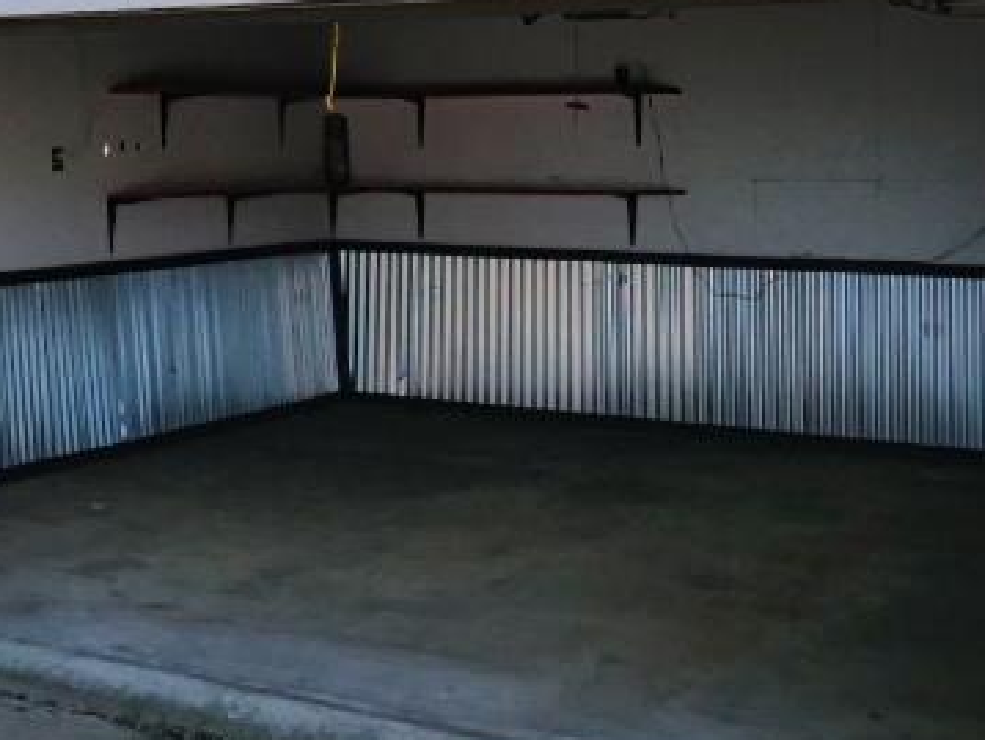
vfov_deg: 21.5
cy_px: 76
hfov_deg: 26.9
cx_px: -63
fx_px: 1908
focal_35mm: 67
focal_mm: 8
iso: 320
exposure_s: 1/2000
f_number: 2.8
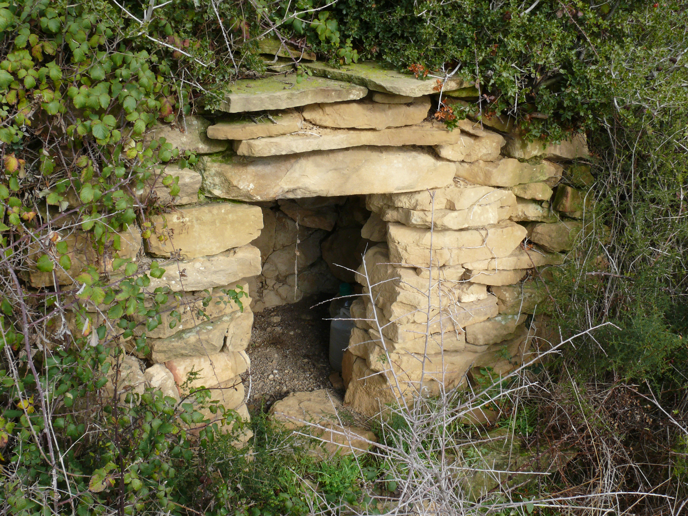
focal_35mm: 35
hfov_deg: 52.6
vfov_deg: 40.7
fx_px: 696
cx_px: 344
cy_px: 258
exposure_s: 1/30
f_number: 11
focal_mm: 7.4
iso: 100
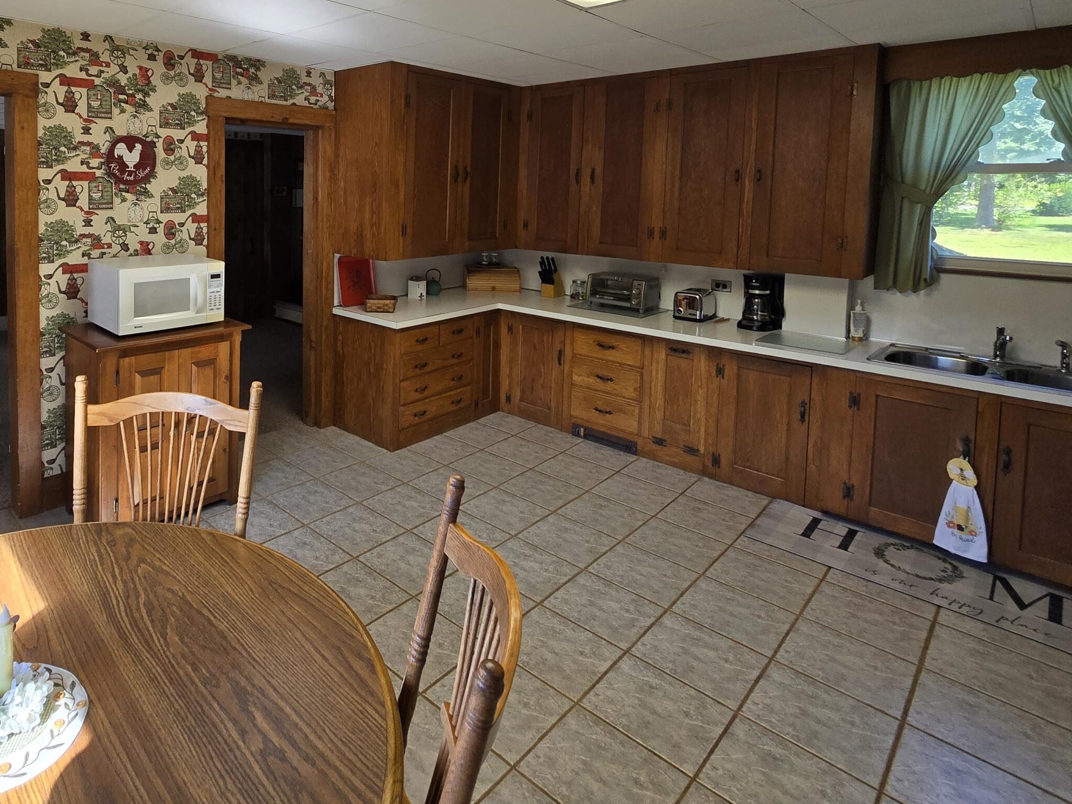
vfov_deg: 65.3
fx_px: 588
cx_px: 350
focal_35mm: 19
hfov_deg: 81.6
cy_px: 222
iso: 50
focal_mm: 2.2
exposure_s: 1/151
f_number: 2.2
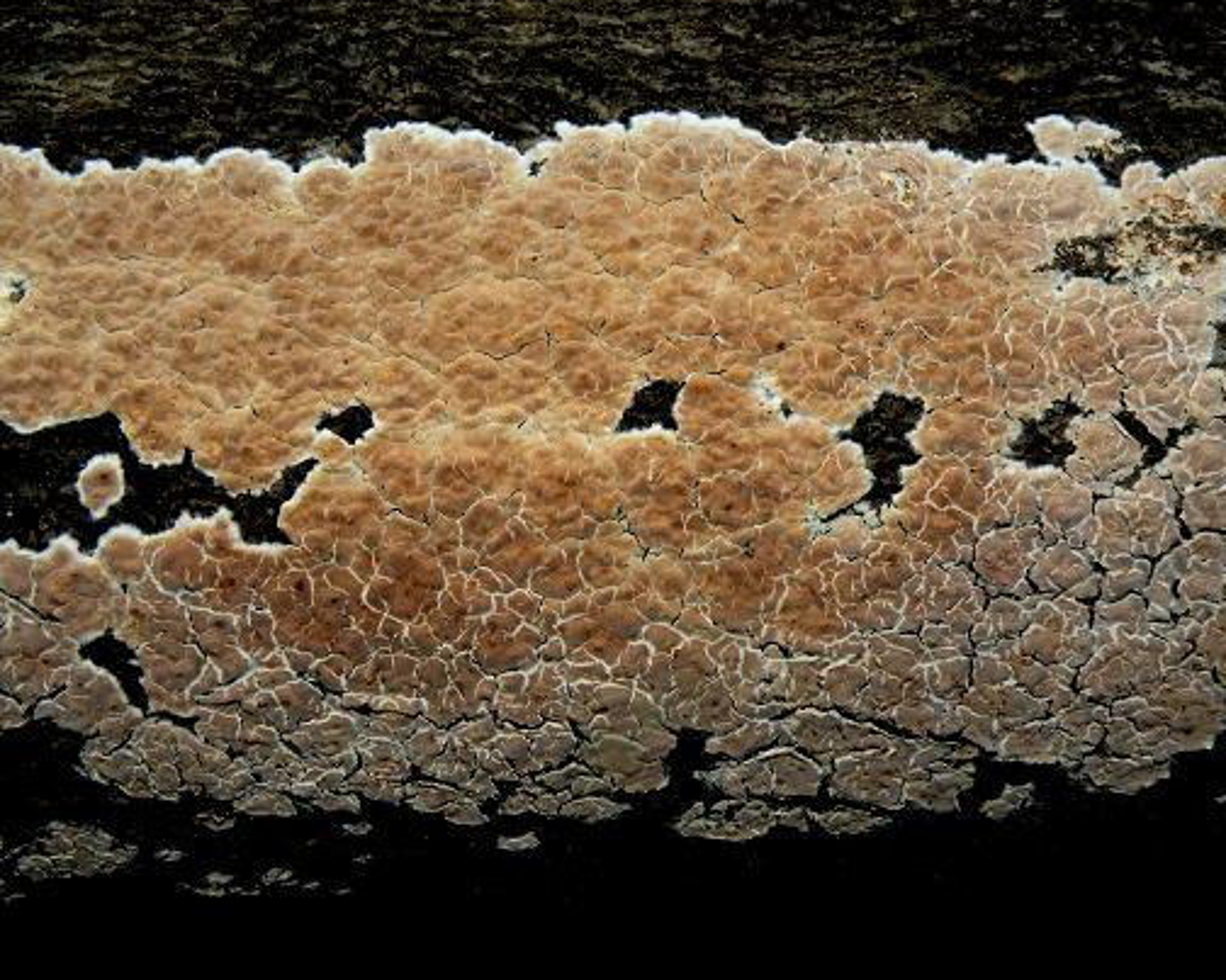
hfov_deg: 51.5
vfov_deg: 42.2
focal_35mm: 35
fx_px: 1270
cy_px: 483
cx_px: 589
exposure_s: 1/107
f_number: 8
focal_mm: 5.8
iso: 64
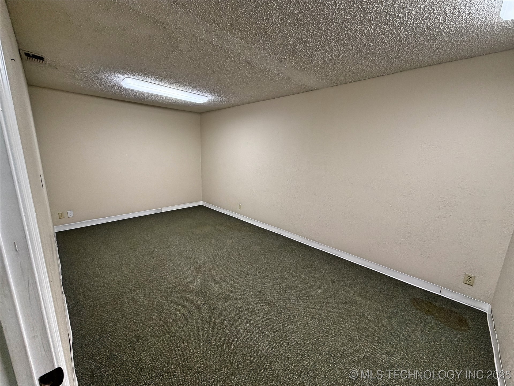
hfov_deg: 102.1
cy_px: 193
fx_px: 208
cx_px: 257
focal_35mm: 14
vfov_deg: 85.7
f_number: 2.2
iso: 200
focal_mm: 2.22
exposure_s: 1/60
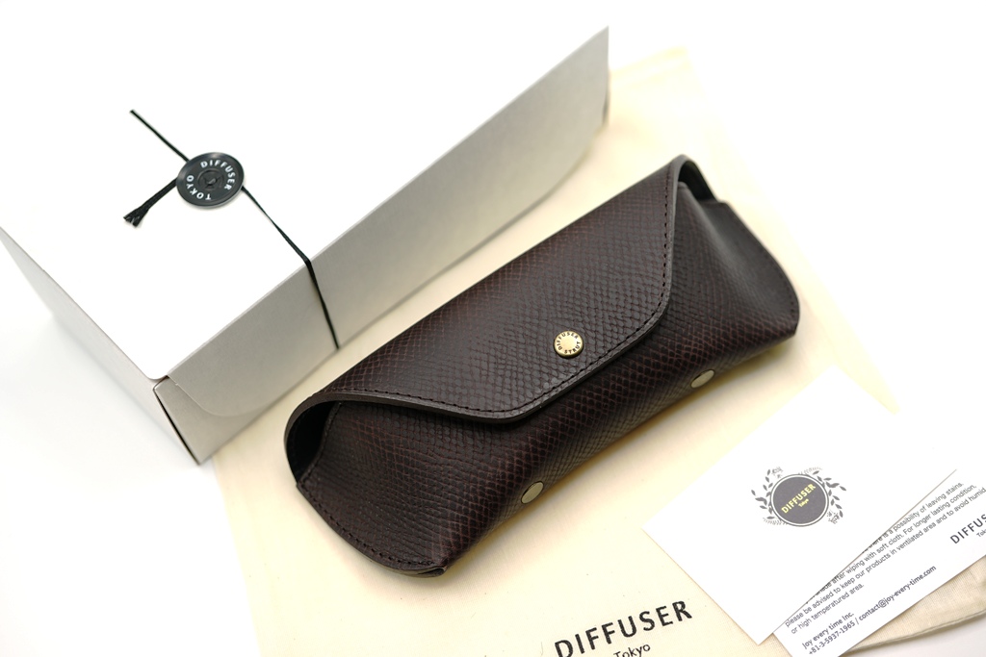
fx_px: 1370
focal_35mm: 50
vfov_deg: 27.0
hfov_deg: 39.6
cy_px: 328
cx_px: 493
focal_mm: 50
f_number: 3.2
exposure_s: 1/60
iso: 100
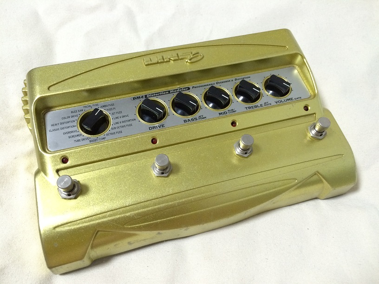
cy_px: 142
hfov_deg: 61.7
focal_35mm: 29
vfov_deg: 48.2
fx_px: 318
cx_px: 190
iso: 200
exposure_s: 1/33
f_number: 2.2
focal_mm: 4.15
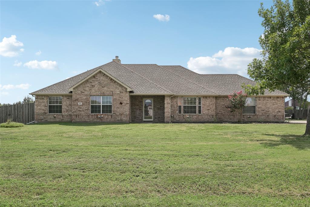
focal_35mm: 30
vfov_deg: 43.6
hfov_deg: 61.9
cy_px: 104
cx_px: 155
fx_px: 258
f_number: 8
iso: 400
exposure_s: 1/1250
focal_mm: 30
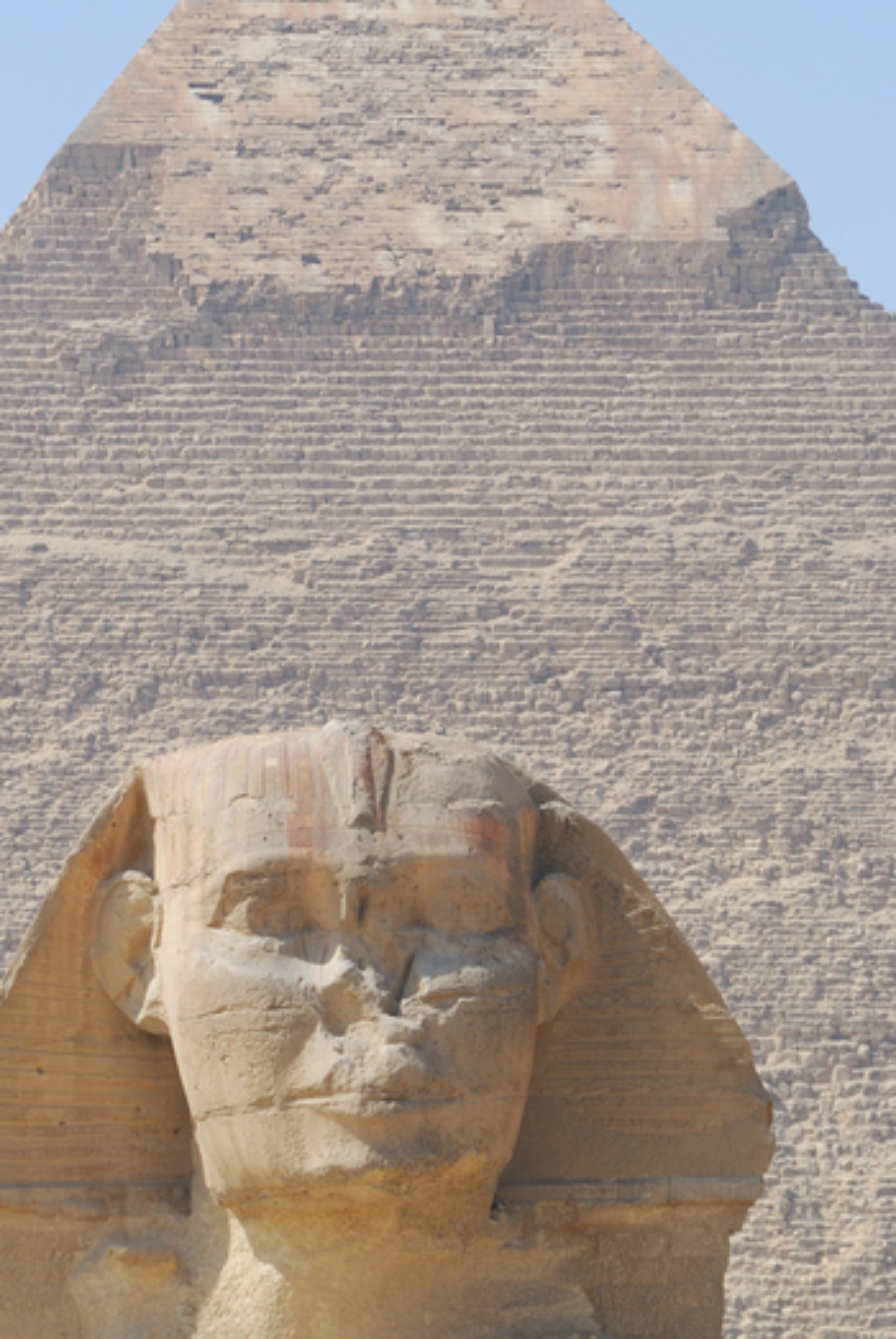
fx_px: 11207
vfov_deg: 6.8
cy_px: 548
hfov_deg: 4.6
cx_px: 320
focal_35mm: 301
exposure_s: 1/125
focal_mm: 150
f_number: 11
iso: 100
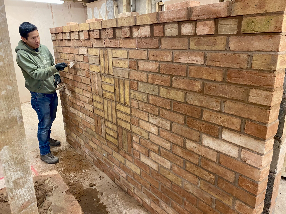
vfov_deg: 53.1
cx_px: 143
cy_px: 107
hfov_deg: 67.3
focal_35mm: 26
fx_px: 215
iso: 200
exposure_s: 1/50
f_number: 1.8
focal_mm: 4.25
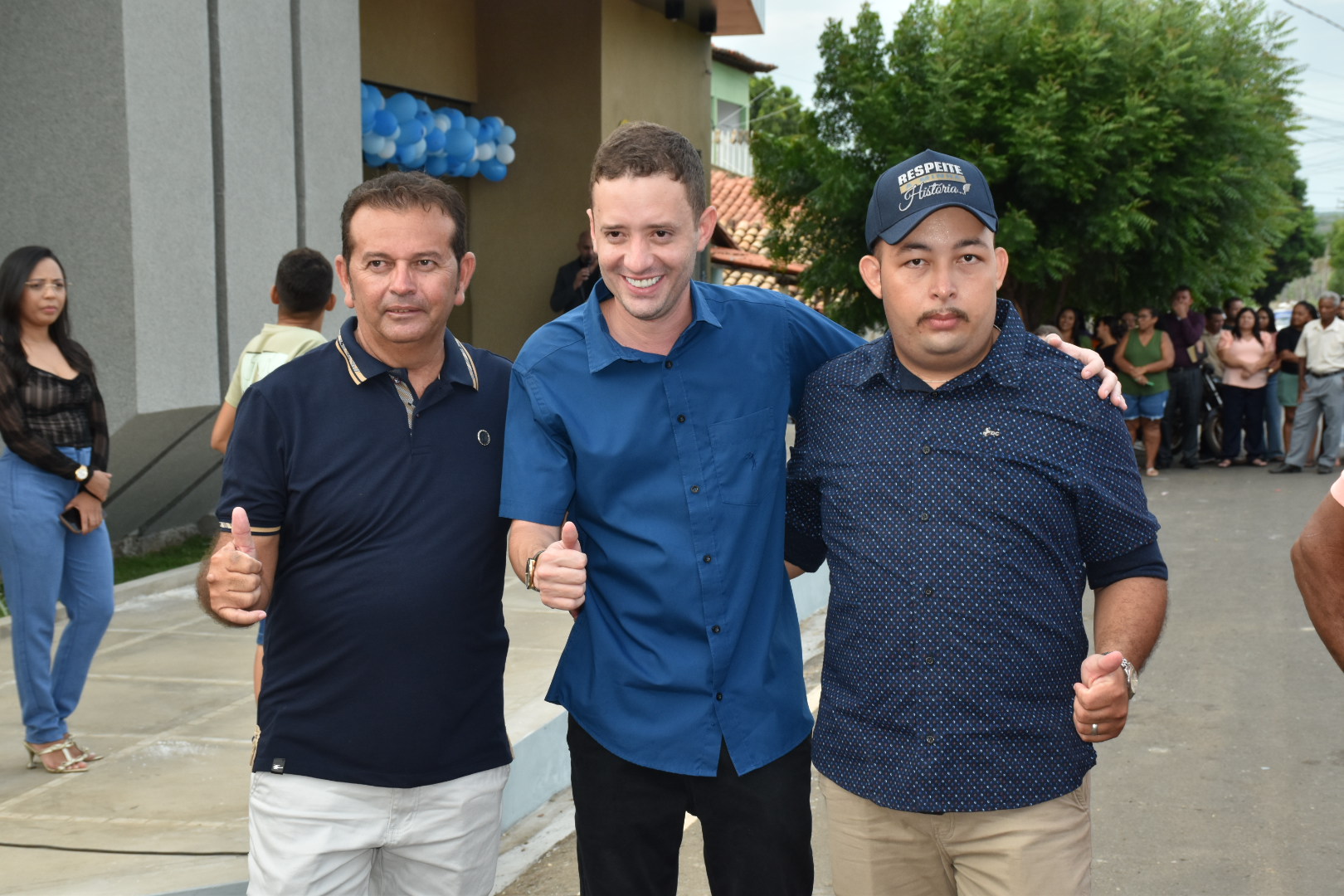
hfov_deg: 33.4
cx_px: 672
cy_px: 448
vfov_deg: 22.6
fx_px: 2240
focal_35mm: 60
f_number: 10
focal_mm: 40
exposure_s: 1/125
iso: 400
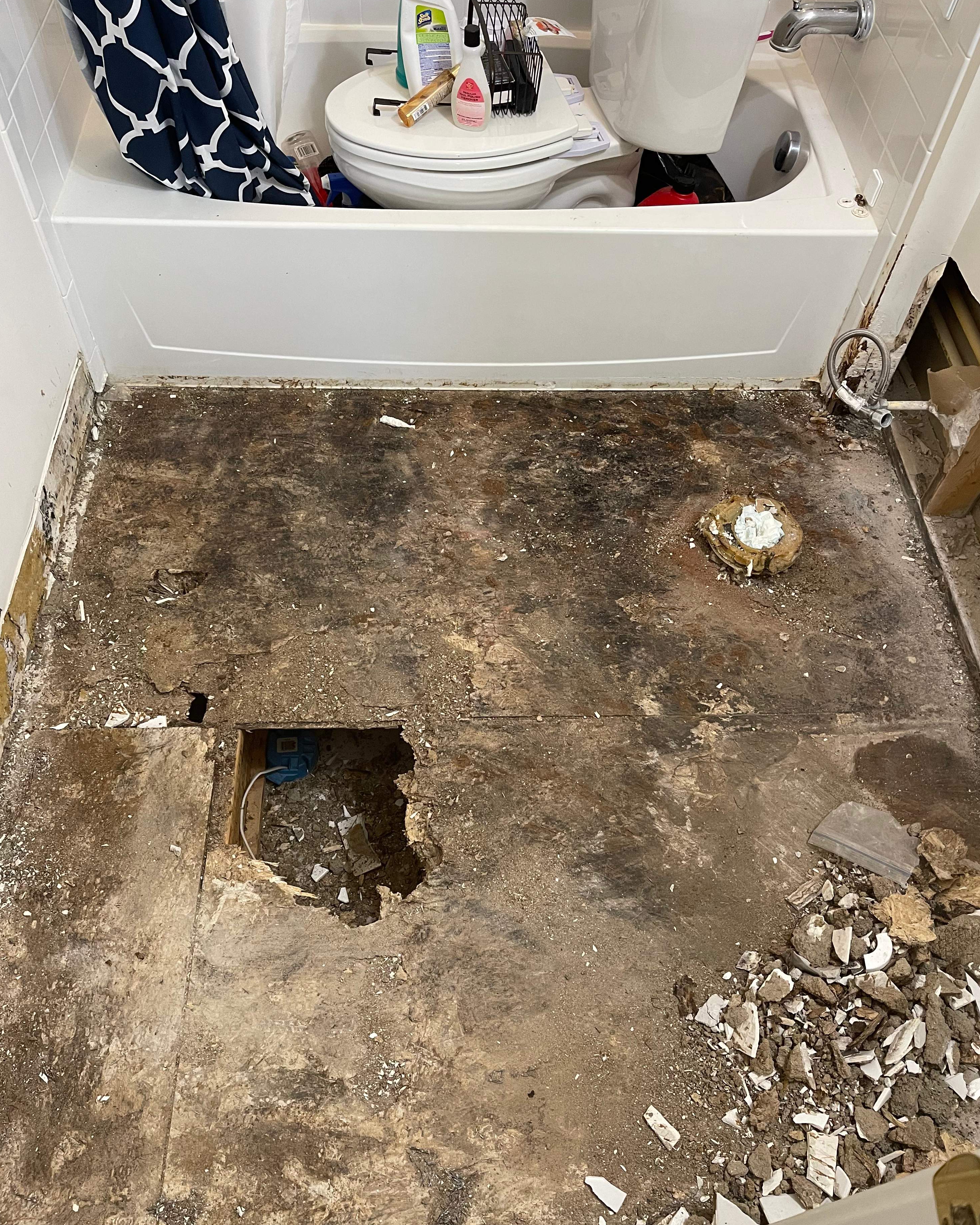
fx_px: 1015
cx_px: 494
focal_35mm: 28
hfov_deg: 51.5
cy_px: 597
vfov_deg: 62.2
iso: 250
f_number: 1.6
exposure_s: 1/60
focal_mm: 5.1
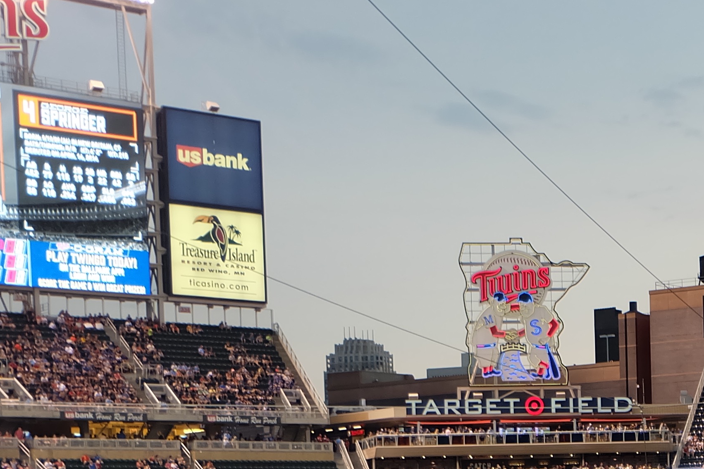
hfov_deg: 20.9
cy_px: 629
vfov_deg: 14.2
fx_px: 1799
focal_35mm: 92
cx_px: 810
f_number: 4
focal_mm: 21.1
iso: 400
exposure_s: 1/110
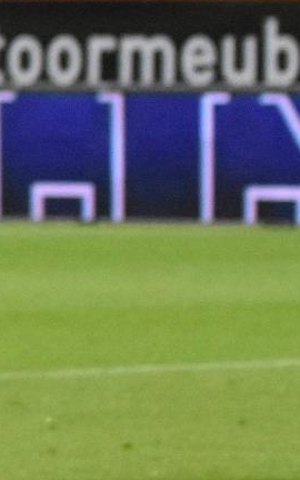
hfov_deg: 2.5
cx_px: -582
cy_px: 318
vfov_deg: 4.1
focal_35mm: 509
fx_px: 6662
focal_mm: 75
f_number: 2.8
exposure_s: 1/640
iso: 2500
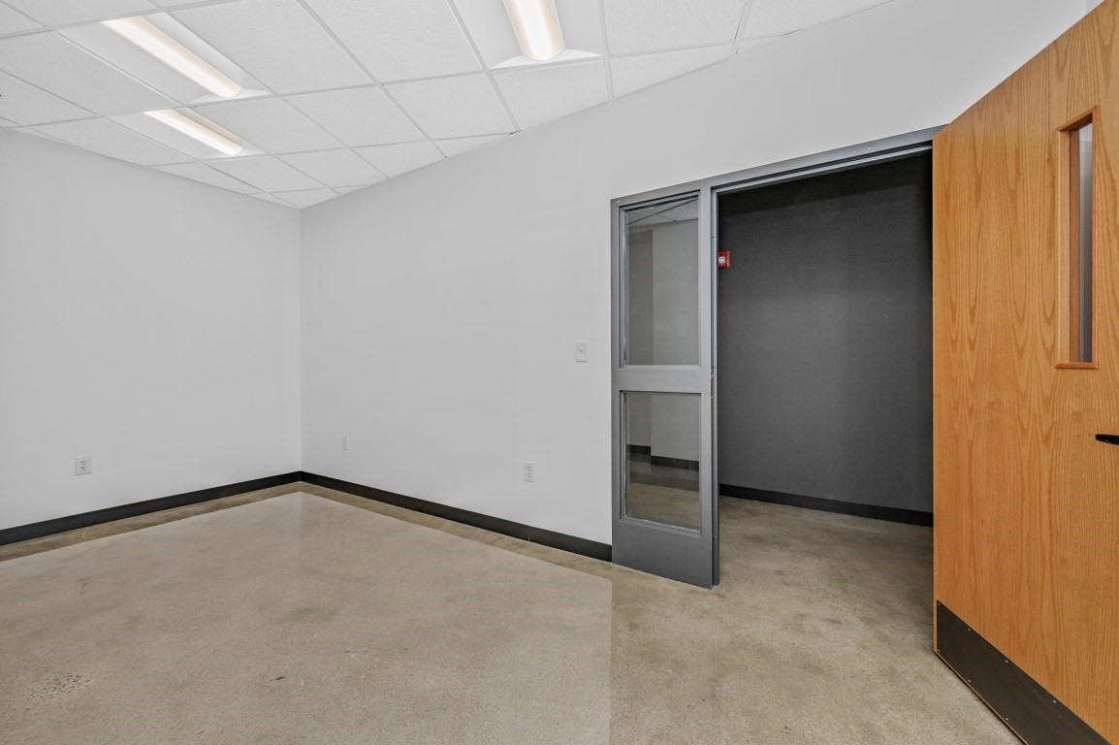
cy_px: 372
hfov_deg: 104.3
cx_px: 560
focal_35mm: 14
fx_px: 435
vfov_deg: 81.1
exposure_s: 1/160
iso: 100
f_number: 5.6
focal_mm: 14
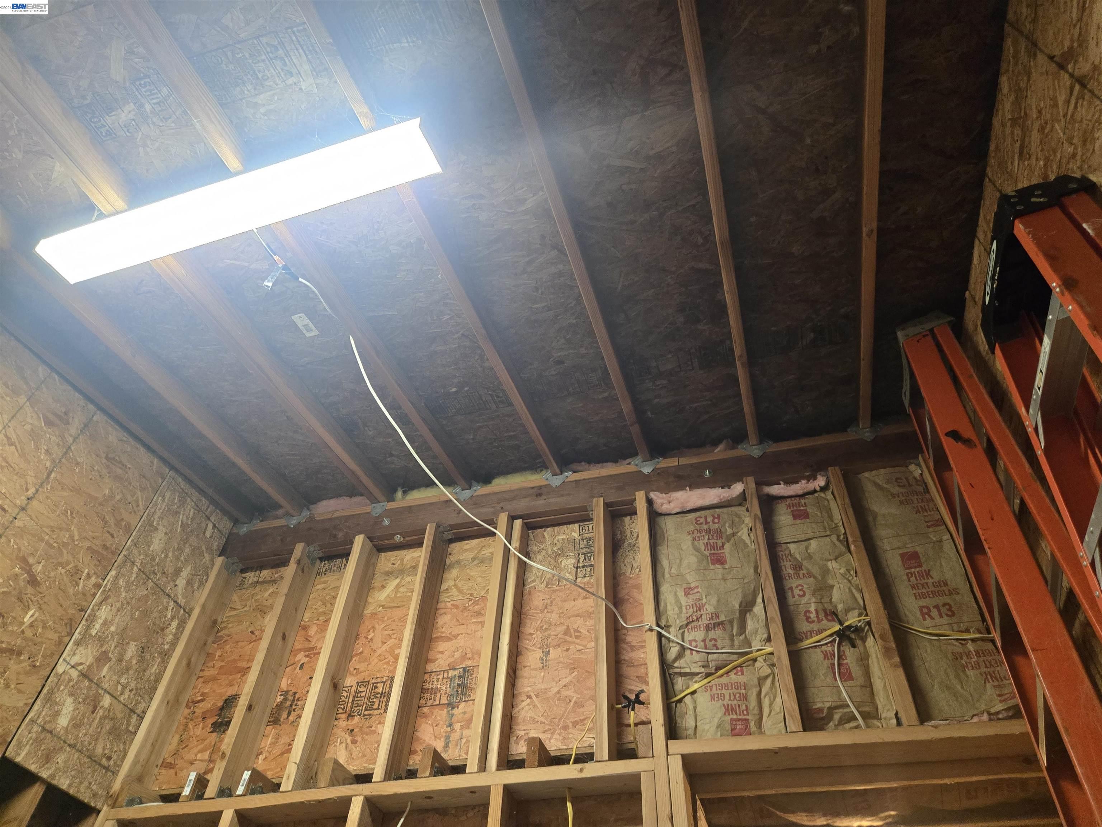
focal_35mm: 23
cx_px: 551
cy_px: 414
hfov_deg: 73.9
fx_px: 732
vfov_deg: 58.9
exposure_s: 1/120
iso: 640
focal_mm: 5.4
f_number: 1.8
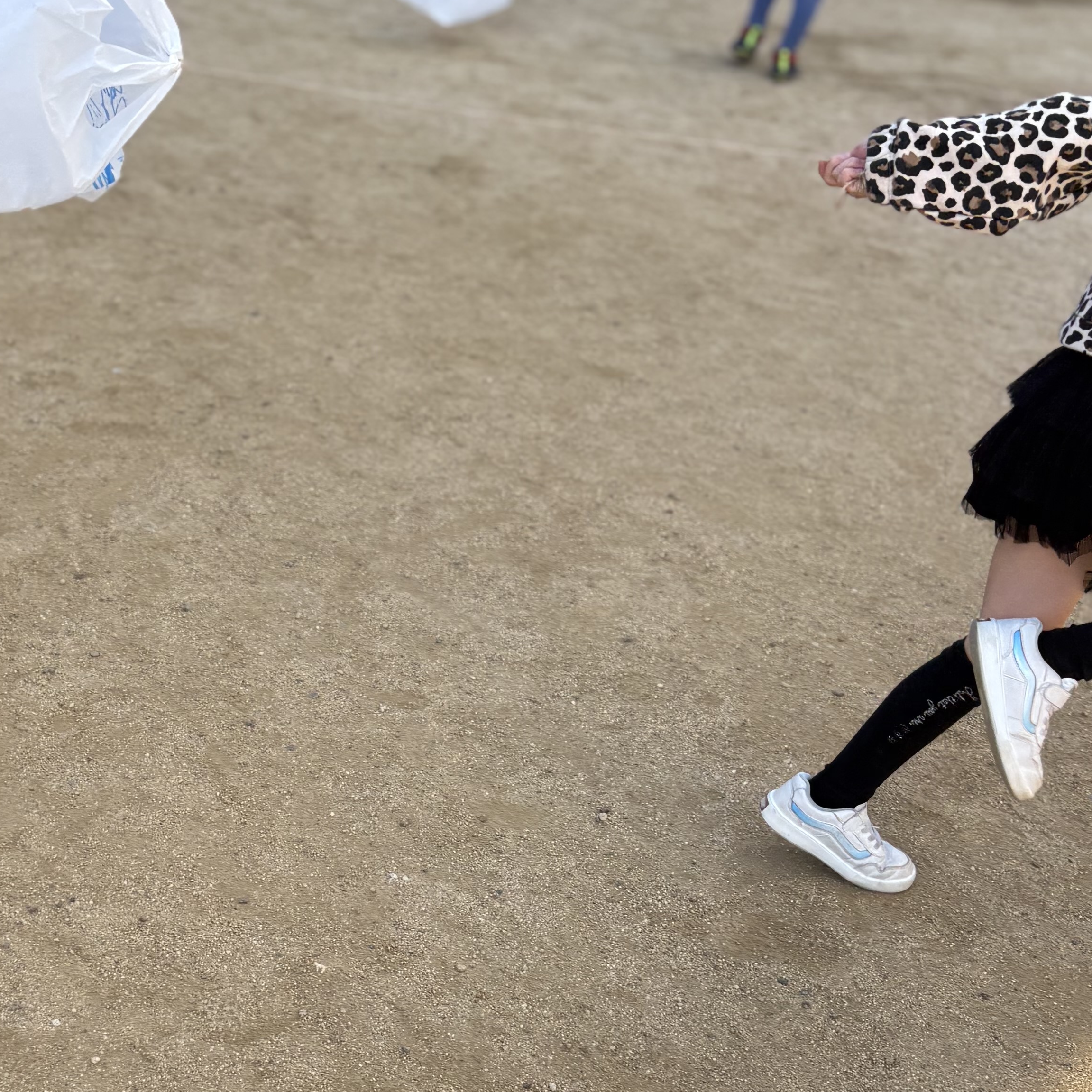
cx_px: 260
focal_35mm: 57
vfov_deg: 29.9
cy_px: 682
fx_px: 2034
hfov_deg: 29.5
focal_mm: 5.96
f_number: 1.6
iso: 50
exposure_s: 1/654
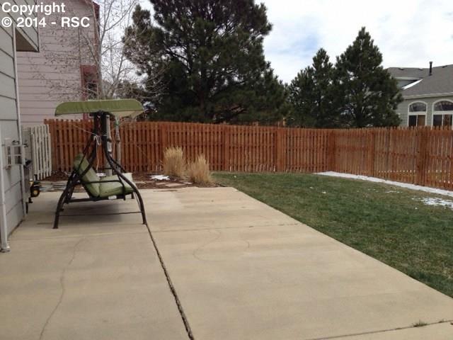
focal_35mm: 33
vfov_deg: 42.9
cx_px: 226
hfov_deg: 55.4
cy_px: 170
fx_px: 432
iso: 50
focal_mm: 4.13
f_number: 2.4
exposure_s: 1/1595
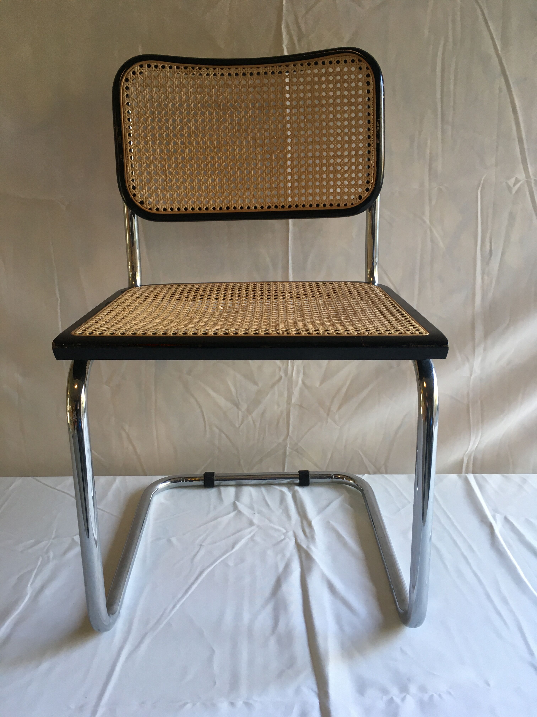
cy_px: 358
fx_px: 600
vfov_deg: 61.7
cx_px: 268
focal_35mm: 29
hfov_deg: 48.2
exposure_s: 1/33
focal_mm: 4.15
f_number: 2.2
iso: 64
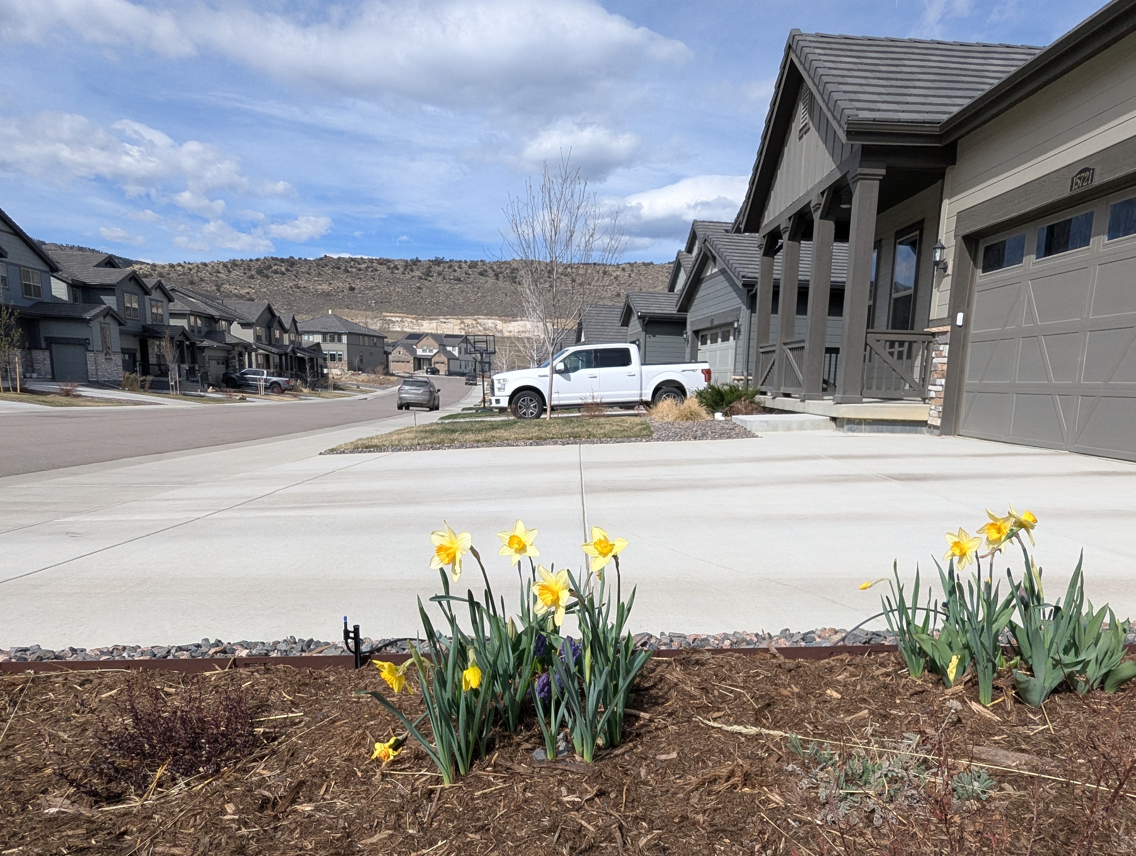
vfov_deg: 56.1
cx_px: 626
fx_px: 789
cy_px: 546
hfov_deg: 71.3
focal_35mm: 24
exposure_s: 1/2020
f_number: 2.2
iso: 57
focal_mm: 2.35
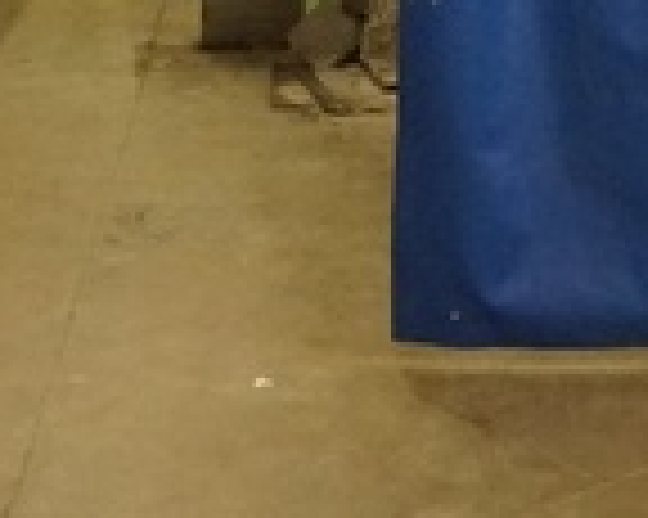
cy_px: -437
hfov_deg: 15.7
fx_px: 2166
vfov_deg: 12.4
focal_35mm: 113
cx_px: 968
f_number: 3.5
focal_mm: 16
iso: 3200
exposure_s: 1/100
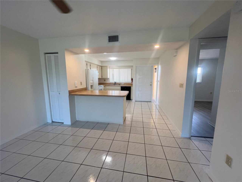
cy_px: 91
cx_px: 121
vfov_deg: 89.9
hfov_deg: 106.2
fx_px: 91
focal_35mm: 13
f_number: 1.8
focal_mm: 1.57
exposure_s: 1/100
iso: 80
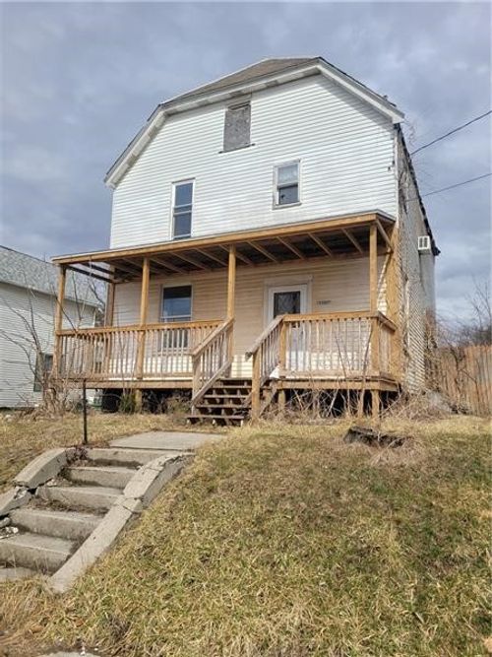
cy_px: 328
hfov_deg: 53.0
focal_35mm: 26
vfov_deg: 67.3
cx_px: 246
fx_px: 493
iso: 40
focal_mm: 5.4
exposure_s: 1/3194
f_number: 1.8
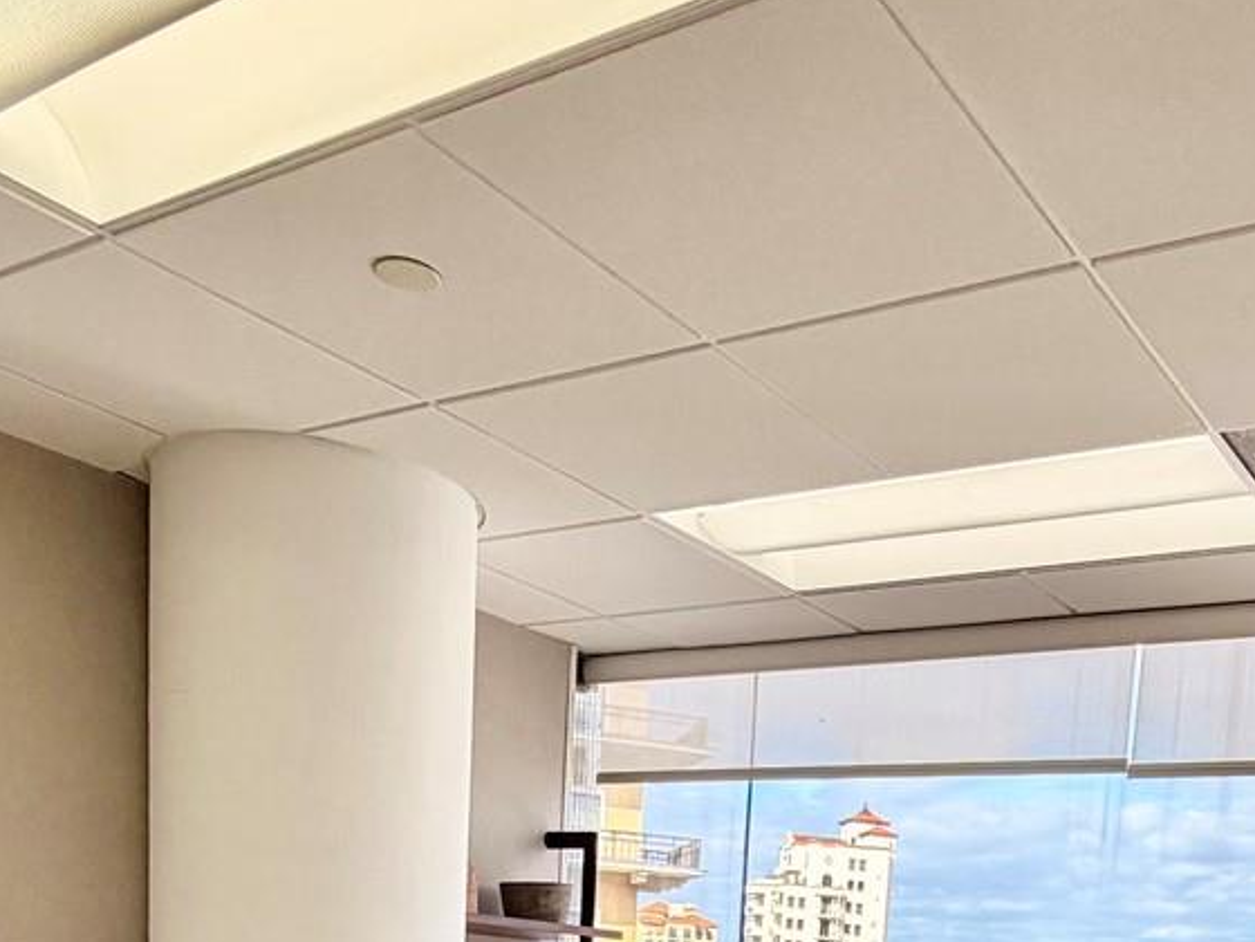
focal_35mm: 40
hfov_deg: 46.2
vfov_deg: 29.1
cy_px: 1225
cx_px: 816
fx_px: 1450
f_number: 2.2
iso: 50
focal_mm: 2.22
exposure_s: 1/182
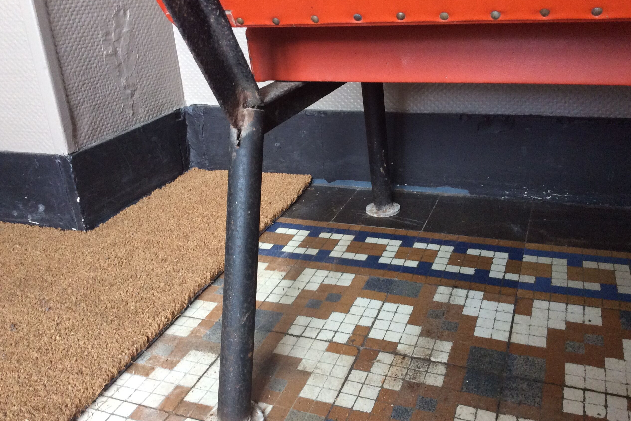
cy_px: 219
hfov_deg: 55.8
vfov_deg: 38.9
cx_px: 315
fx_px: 596
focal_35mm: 34
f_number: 2.4
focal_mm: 3.3
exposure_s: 1/25
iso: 125
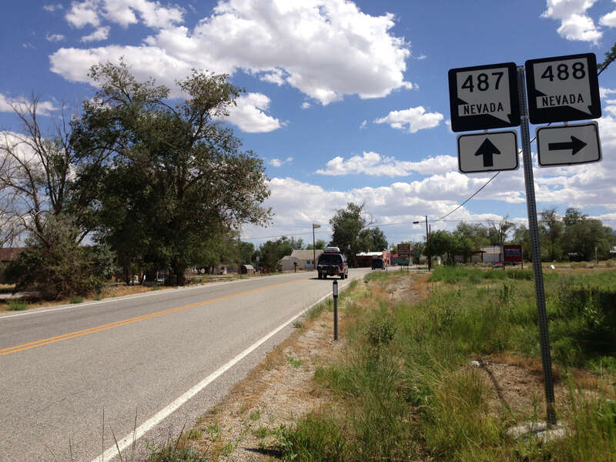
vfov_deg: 42.9
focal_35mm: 33
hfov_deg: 55.4
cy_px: 231
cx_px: 308
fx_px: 587
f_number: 2.4
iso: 50
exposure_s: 1/2463
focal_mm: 4.13
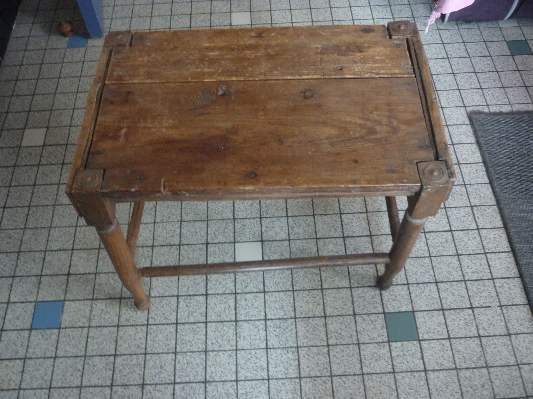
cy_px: 200
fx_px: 508
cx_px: 266
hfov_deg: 55.4
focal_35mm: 33
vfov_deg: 42.9
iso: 400
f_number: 2.8
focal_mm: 5.5
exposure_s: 1/8
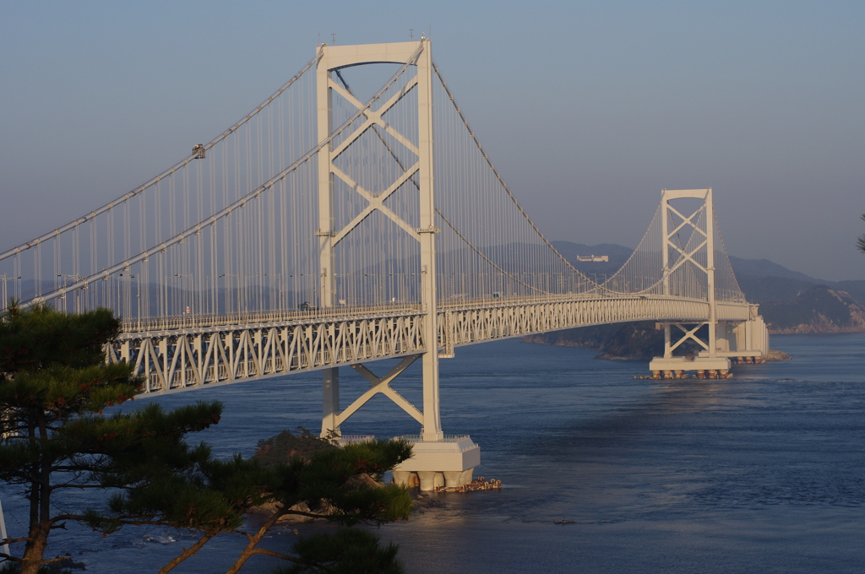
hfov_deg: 27.0
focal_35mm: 75
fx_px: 1800
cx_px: 432
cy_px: 287
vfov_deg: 18.1
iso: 100
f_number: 5
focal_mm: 50
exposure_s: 1/640
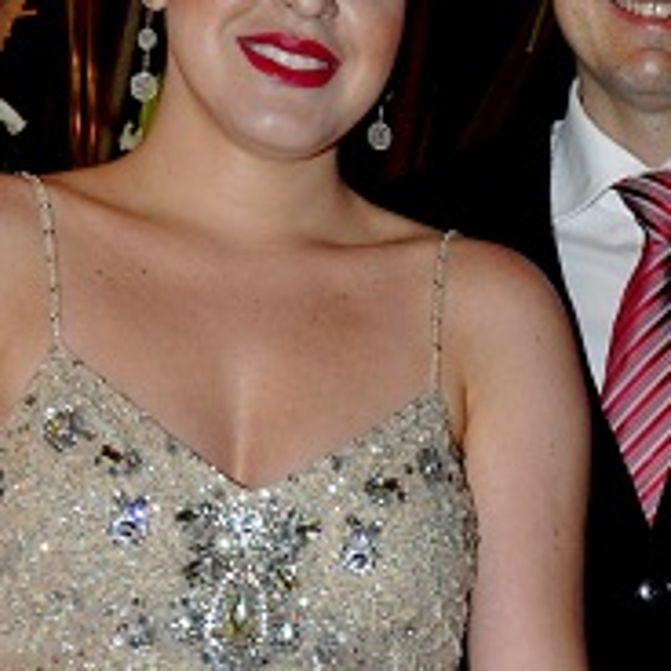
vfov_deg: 13.0
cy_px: 629
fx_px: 2917
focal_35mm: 133
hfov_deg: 13.1
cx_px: 465
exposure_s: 1/60
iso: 1600
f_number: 7.1
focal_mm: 32
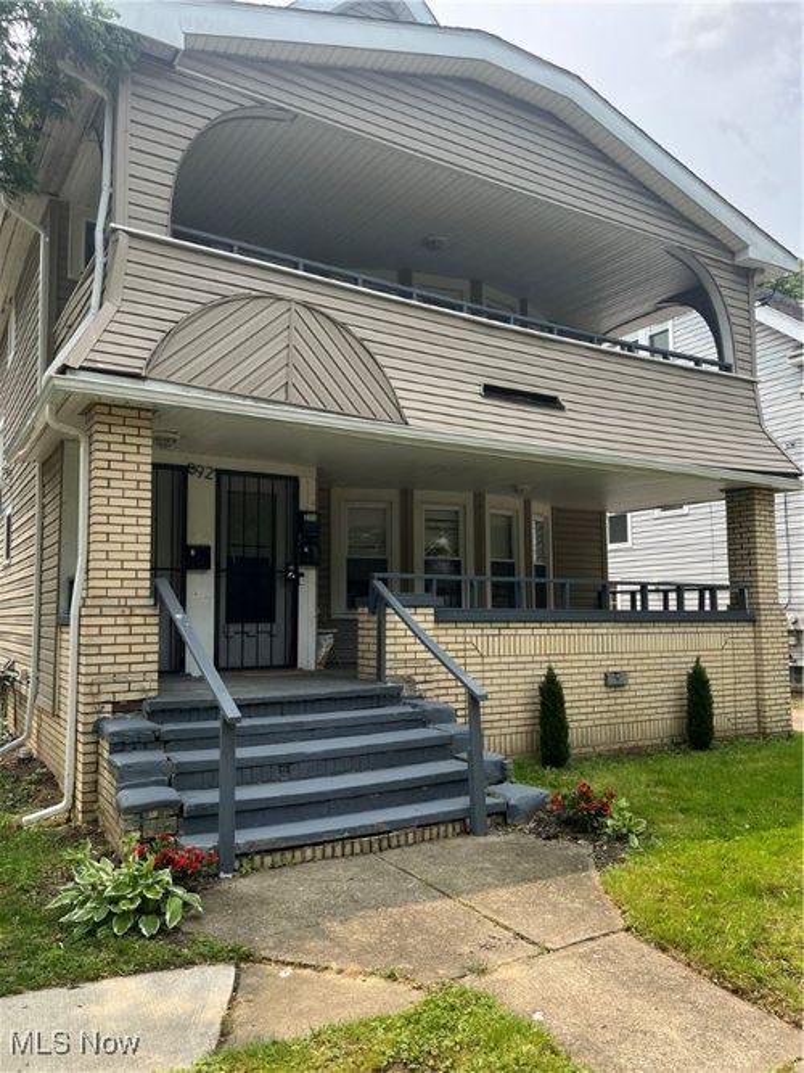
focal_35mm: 26
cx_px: 402
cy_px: 536
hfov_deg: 53.0
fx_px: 805
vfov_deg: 67.3
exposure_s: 1/1279
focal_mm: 5.1
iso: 50
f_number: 1.6
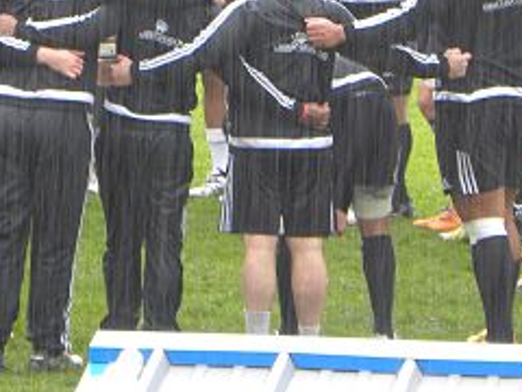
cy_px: 0
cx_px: 161
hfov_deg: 3.2
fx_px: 9304
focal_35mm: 617
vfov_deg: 2.4
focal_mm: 44
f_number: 4.5
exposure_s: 1/24.4
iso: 64
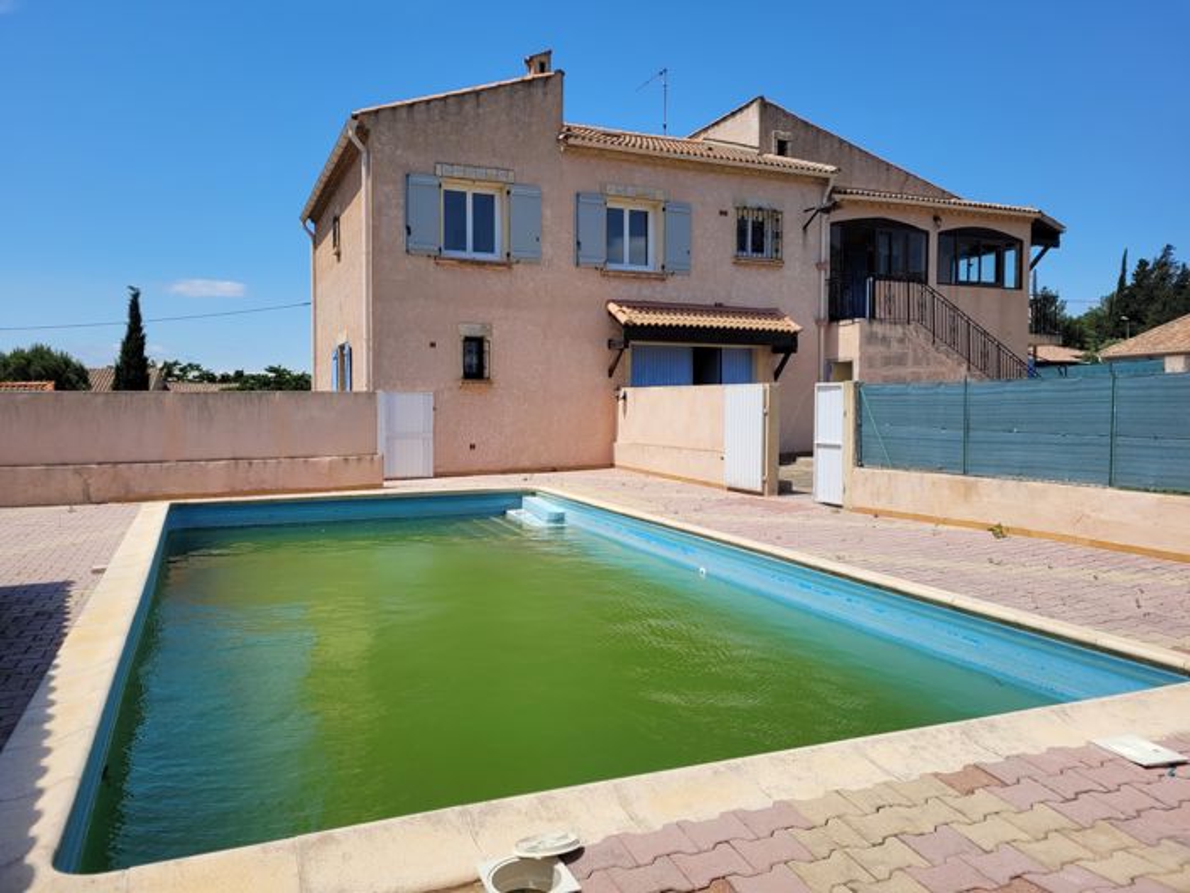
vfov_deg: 53.1
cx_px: 595
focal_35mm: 26
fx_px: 894
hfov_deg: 67.3
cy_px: 446
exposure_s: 1/3075
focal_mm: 5.4
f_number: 1.8
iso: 40
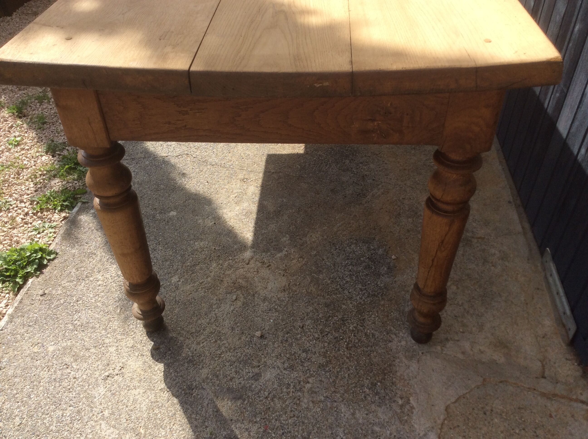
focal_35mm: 32
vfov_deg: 44.1
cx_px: 294
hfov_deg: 56.9
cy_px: 220
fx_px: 543
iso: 32
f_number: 2.4
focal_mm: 3.3
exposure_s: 1/794
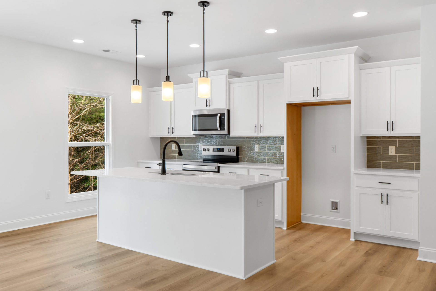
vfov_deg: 43.6
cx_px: 218
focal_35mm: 30
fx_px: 363
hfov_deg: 61.9
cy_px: 146
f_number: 9
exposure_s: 1/4
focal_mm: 20
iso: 250
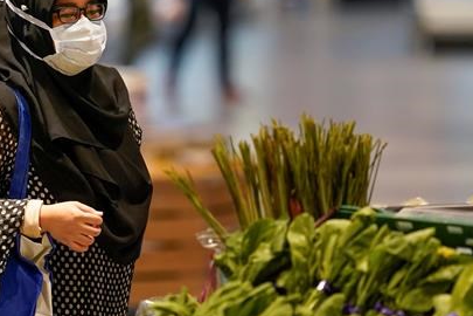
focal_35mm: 321
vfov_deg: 4.3
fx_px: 4217
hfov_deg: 6.4
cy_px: 181
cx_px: 208
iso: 2000
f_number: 2.8
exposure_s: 1/250
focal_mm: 200
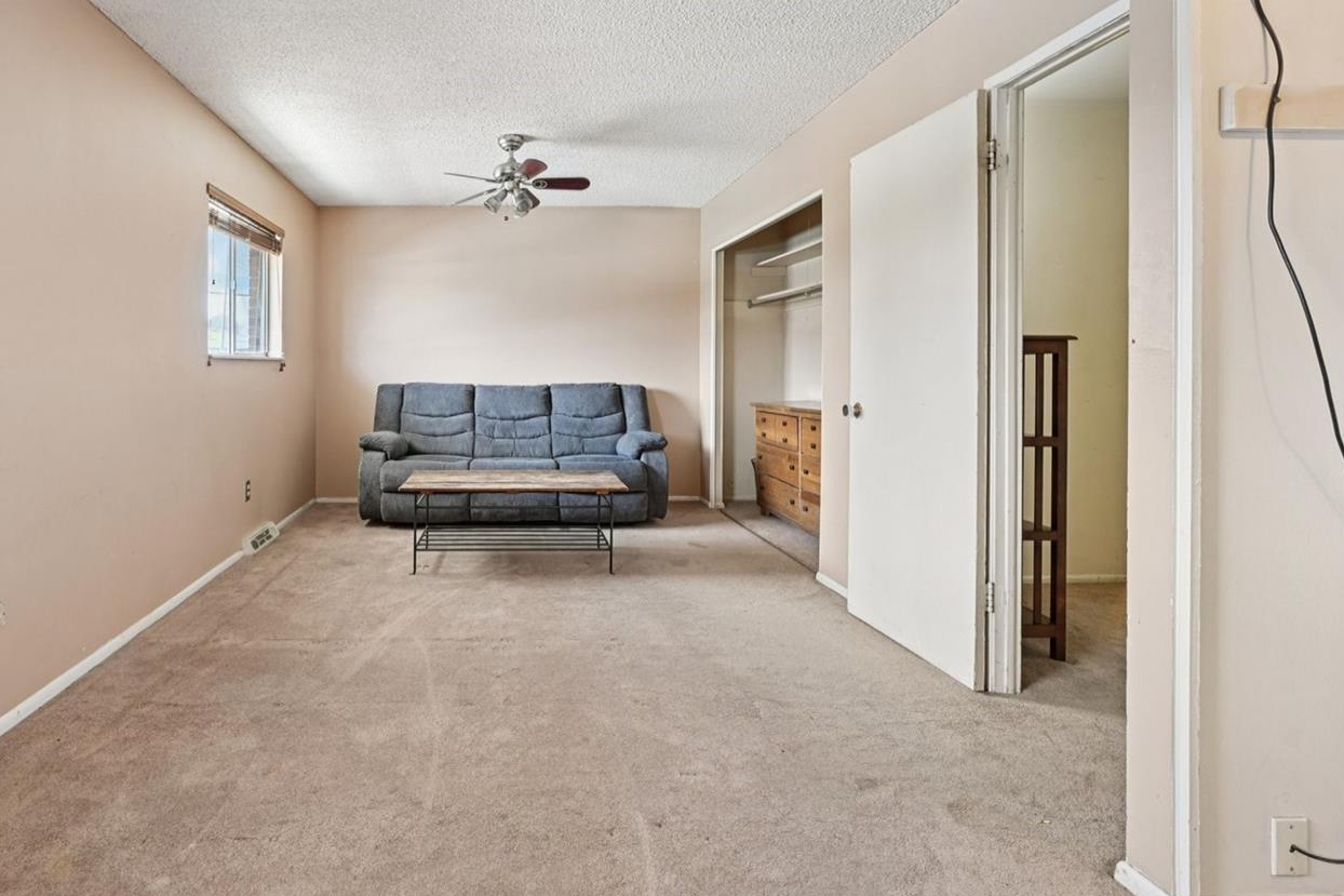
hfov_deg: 88.3
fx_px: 672
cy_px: 370
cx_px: 510
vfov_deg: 66.9
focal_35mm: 18
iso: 400
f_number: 11
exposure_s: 1/5
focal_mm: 14
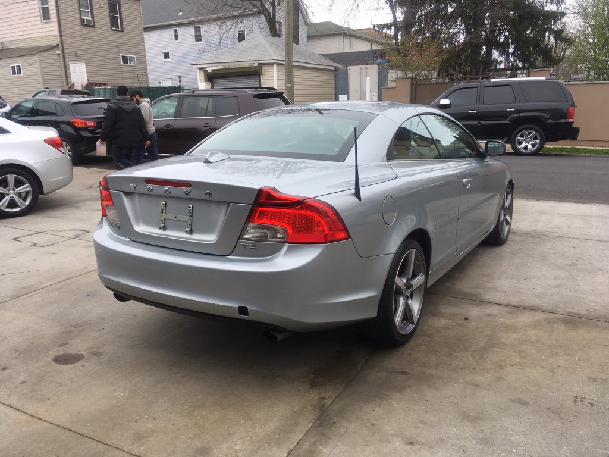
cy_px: 228
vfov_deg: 48.2
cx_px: 304
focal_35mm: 29
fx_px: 510
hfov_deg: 61.7
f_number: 2.2
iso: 25
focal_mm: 4.15
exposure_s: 1/349
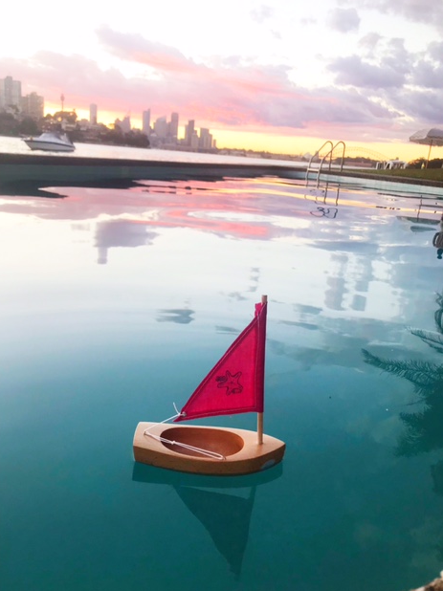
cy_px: 305
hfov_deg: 48.2
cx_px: 227
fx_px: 495
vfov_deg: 61.7
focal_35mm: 29
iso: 32
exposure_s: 1/100
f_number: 1.8
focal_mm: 3.99
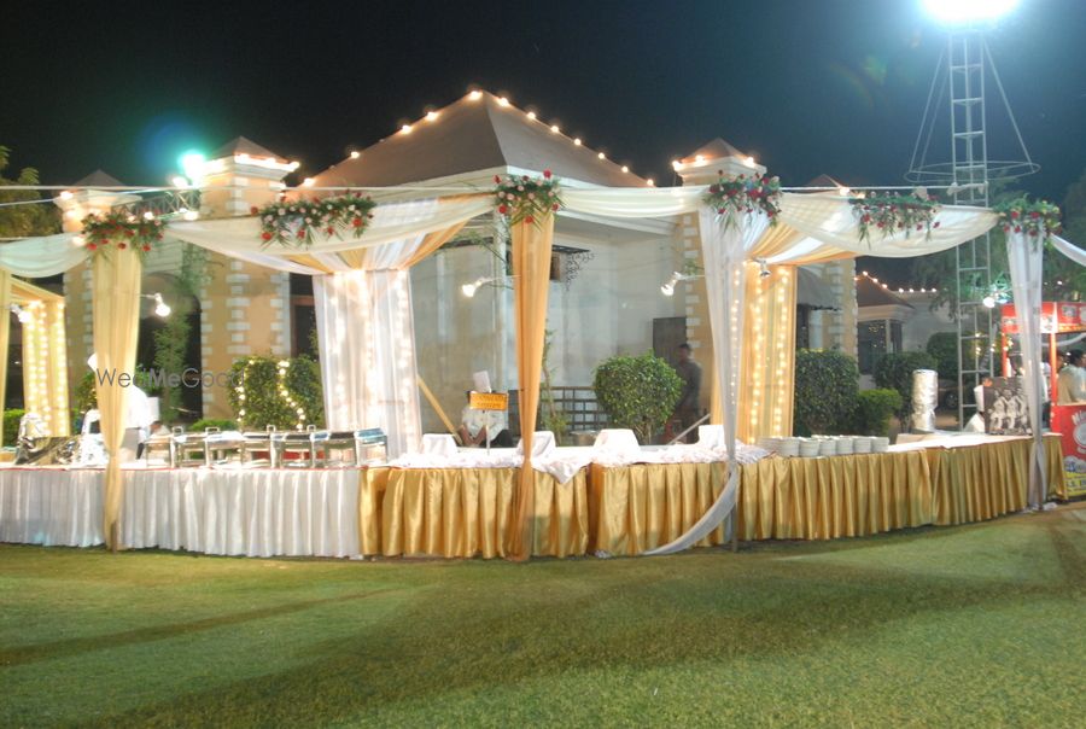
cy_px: 364
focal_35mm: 36
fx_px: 1088
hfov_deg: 53.0
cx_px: 543
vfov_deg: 37.0
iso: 640
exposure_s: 1/10
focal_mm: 24
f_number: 2.8
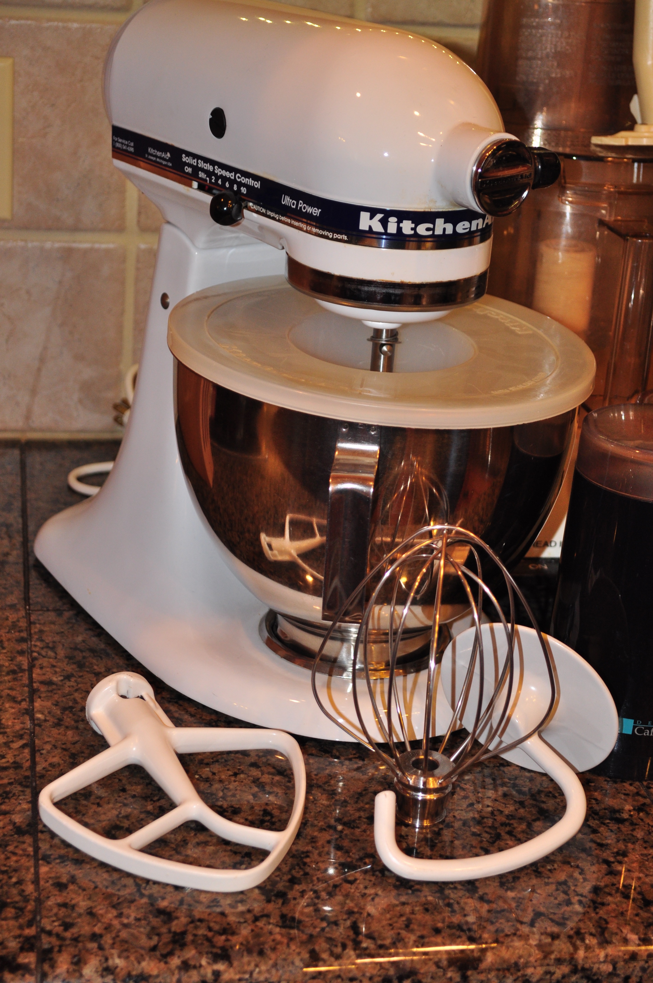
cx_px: 326
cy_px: 492
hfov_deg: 21.5
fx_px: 1718
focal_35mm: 63
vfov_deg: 31.9
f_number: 5.3
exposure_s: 1/50
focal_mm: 42
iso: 500
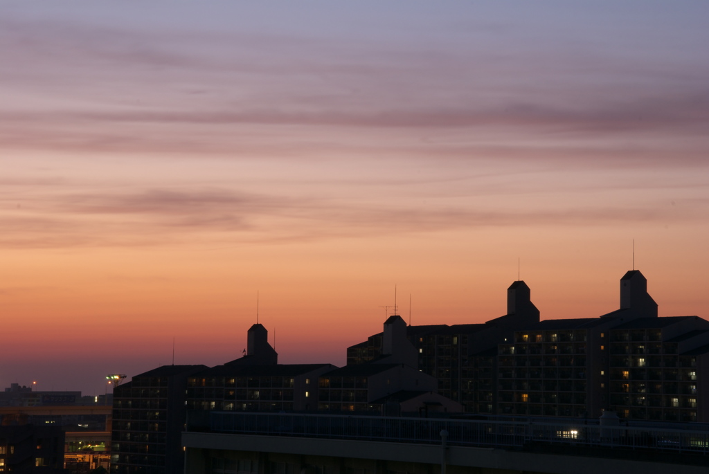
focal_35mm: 112
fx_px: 2208
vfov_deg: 12.3
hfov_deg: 18.2
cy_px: 237
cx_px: 354
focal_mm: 75
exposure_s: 8
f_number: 20
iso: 100
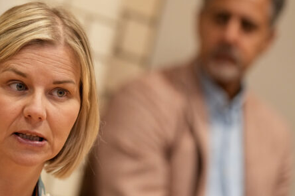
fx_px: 1958
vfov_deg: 5.7
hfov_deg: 8.6
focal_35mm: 239
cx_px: 90
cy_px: 47
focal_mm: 147
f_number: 2.8
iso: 1600
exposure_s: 1/200
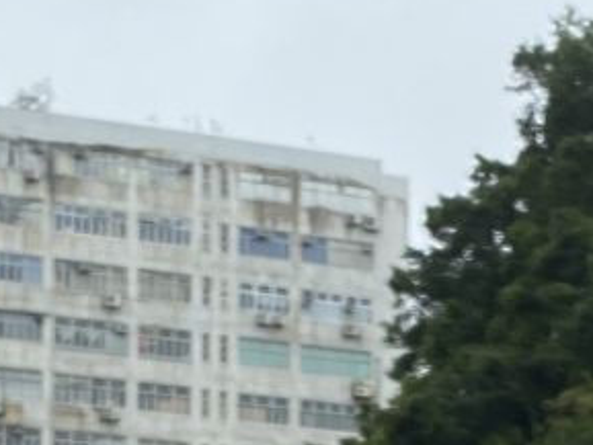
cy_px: 1017
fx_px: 3085
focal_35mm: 180
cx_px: 482
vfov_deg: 7.7
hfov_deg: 10.9
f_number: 1.8
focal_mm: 4.25
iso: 32
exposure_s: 1/647
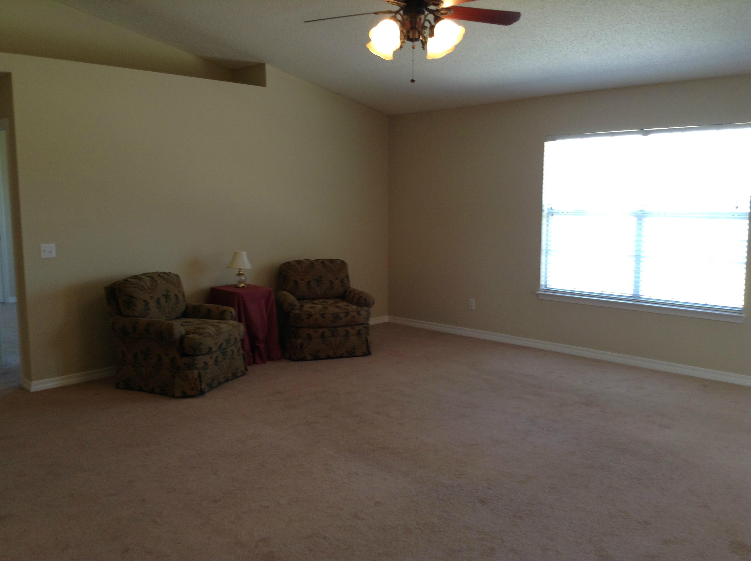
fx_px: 715
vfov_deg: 42.8
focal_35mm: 33
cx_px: 376
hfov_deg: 55.4
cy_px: 280
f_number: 2.4
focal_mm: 3.3
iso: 40
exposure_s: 1/24
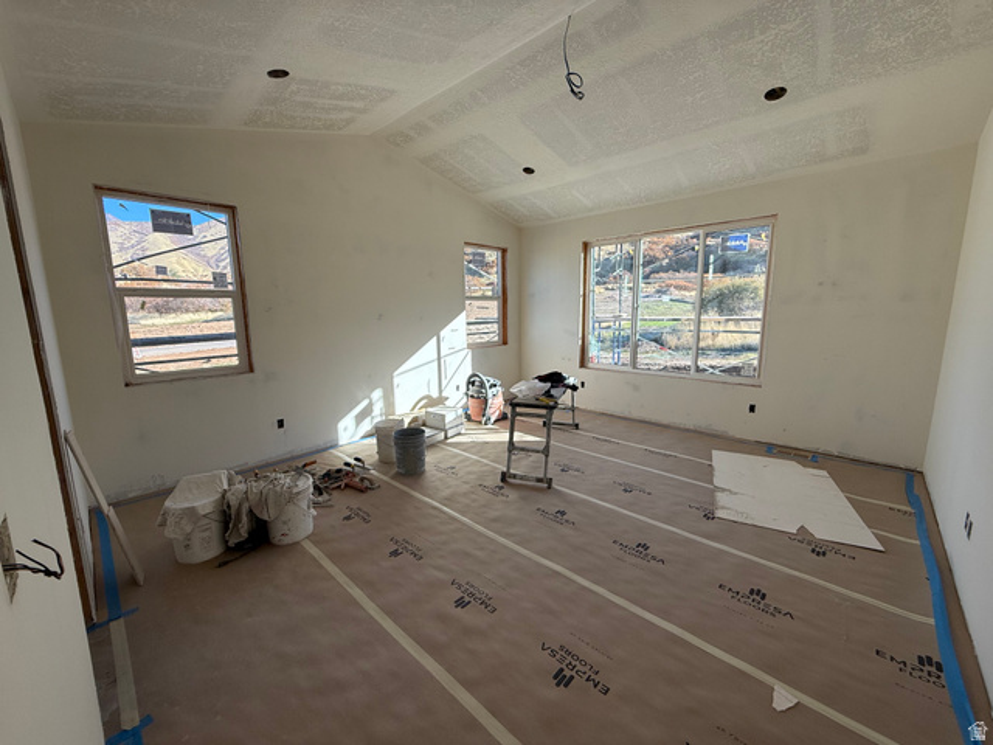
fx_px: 402
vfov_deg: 85.7
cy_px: 372
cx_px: 496
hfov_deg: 102.1
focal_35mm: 14
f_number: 2.2
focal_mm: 2.22
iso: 64
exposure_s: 1/427
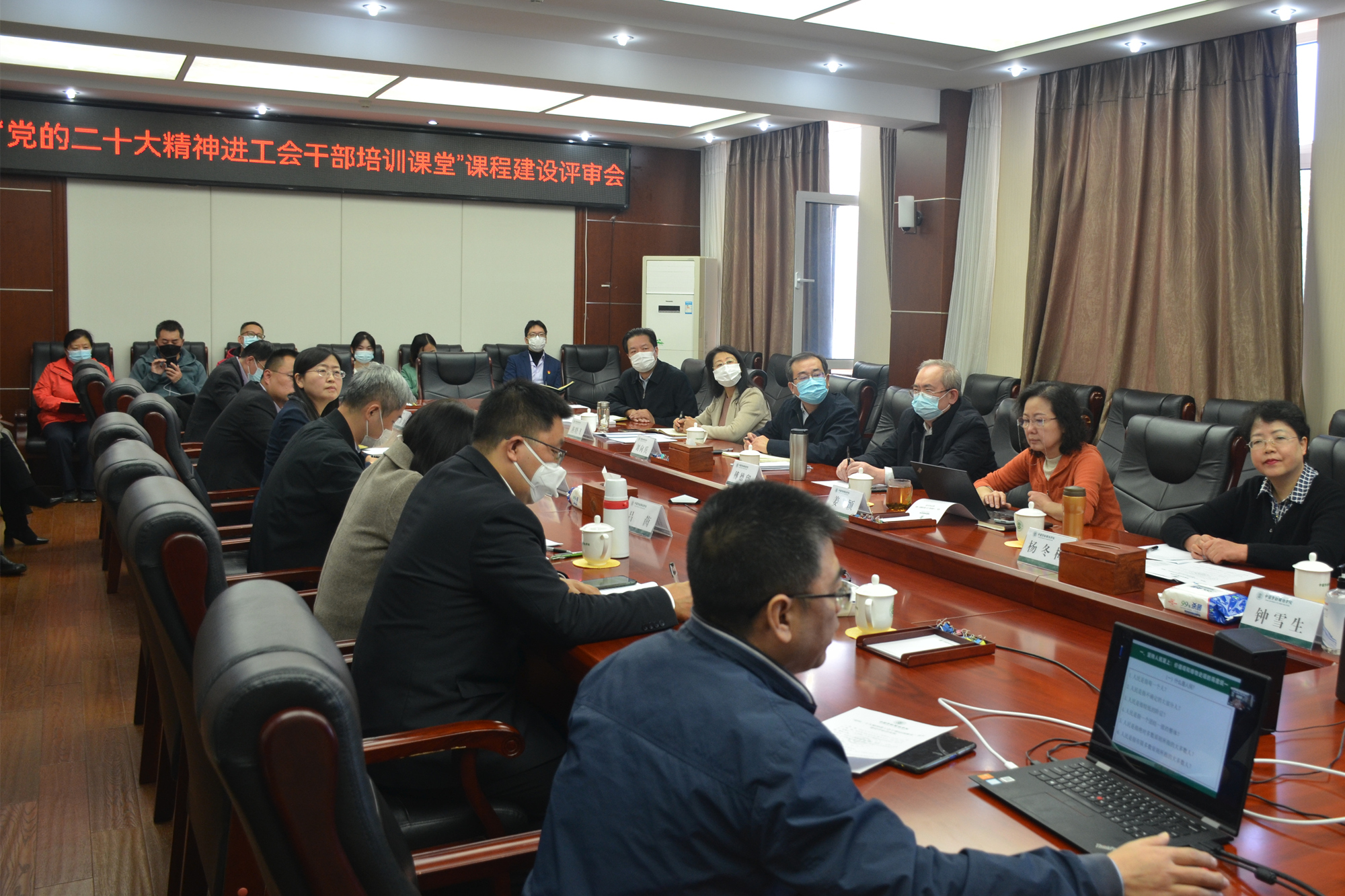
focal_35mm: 30
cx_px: 672
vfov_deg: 43.6
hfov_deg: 61.9
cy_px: 448
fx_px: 1121
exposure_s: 1/80
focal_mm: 20
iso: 400
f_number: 4.5
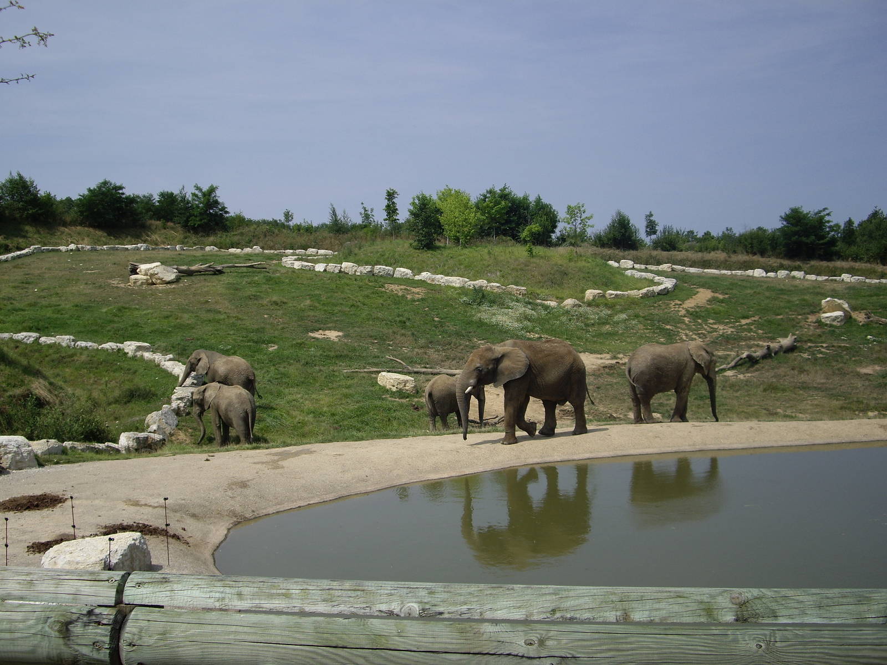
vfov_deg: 37.7
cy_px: 332
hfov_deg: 49.0
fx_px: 974
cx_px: 444
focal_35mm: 38
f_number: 5.6
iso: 50
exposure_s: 1/320
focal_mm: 7.9
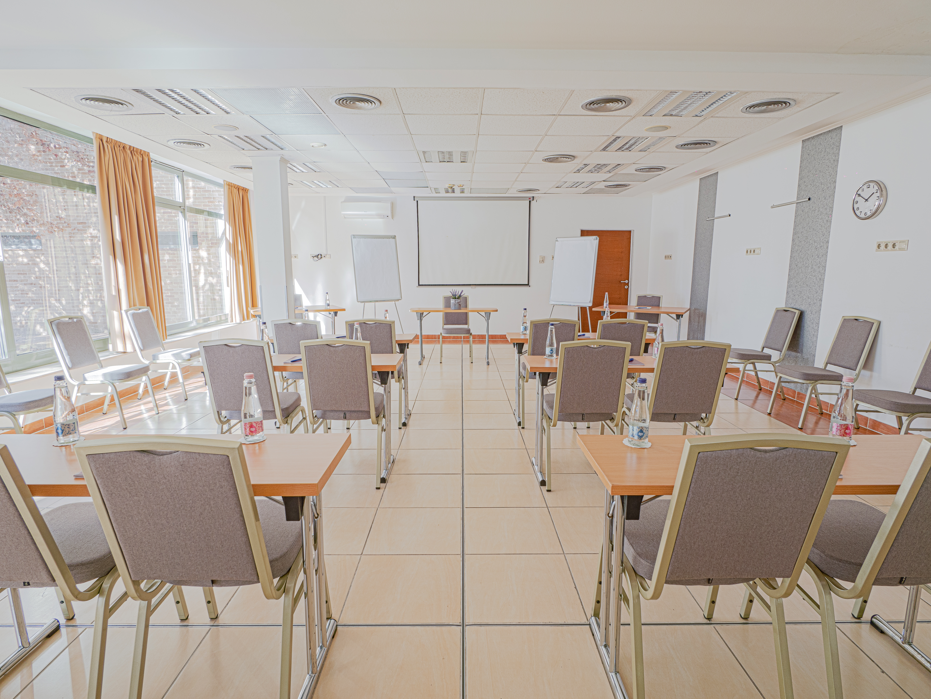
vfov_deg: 71.6
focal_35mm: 18
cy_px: 350
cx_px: 466
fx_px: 484
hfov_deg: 87.7
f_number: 5.6
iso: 200
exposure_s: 1/2.5
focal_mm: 9
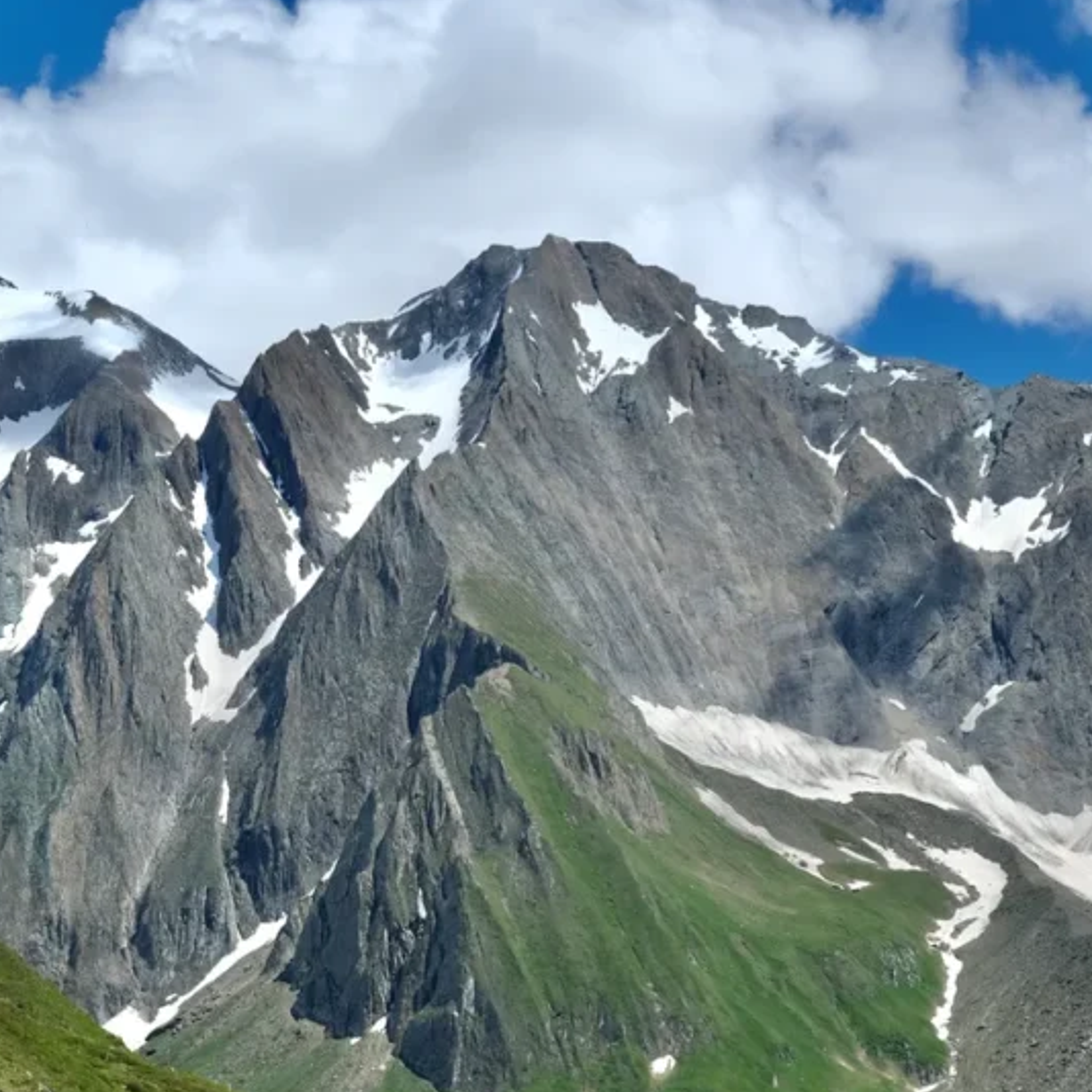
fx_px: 3141
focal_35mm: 88
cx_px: 157
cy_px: 690
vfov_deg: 19.7
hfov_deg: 19.4
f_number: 6.4
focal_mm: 35.8
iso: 400
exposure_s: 1/2000
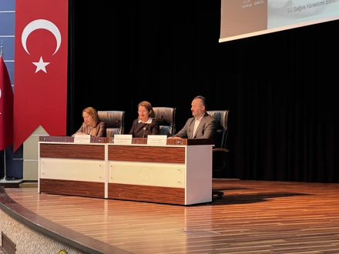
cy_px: 127
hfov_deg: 25.3
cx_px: 170
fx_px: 754
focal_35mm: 77
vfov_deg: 19.1
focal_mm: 9
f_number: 2.8
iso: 1600
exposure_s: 1/20
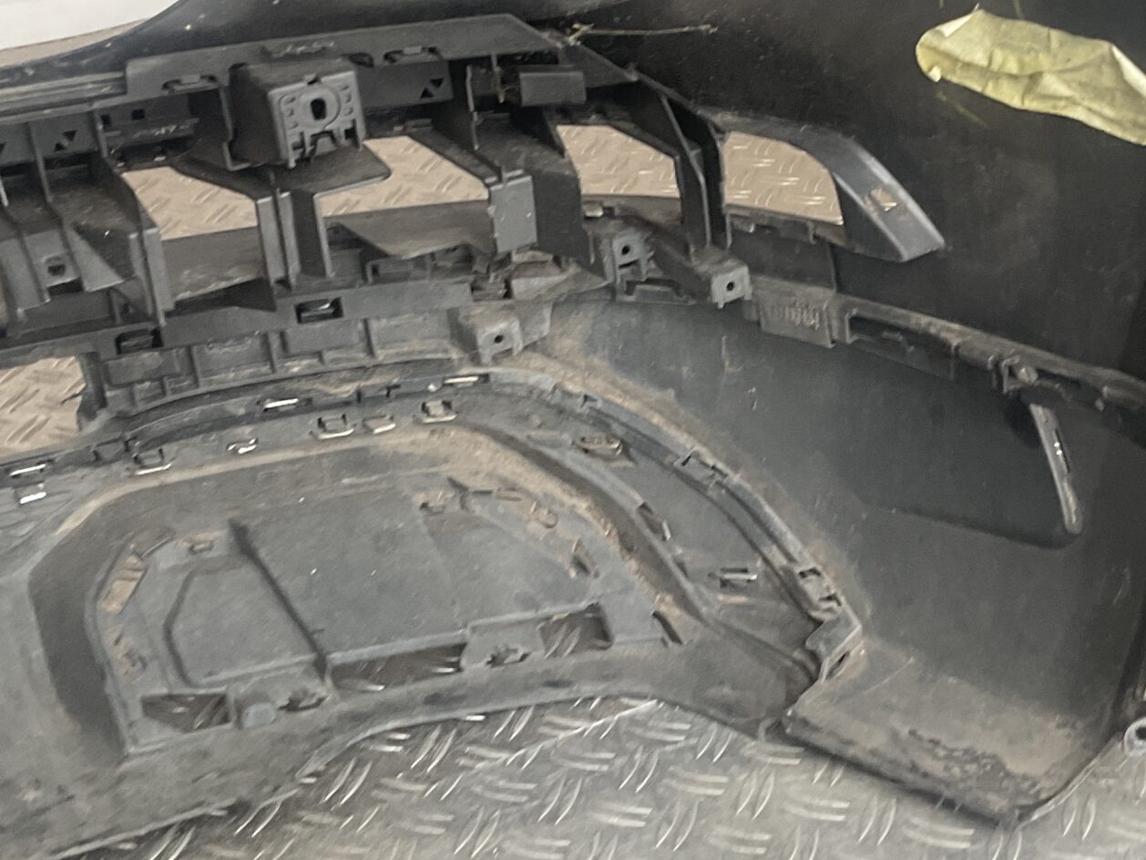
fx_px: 1954
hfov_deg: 32.5
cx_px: 736
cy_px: 179
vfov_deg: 24.5
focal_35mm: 59
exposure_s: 1/50
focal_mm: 3
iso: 40
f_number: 1.8
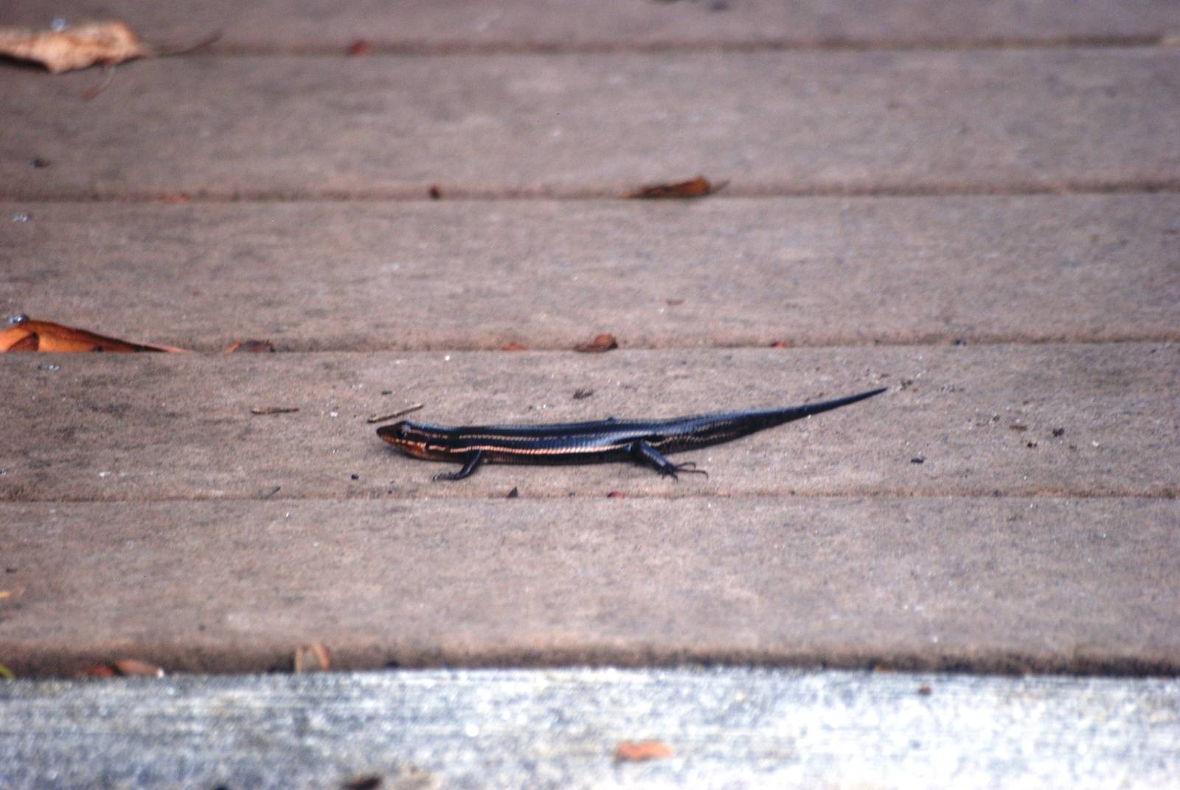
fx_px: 14767
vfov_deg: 3.1
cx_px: 590
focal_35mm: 450
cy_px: 395
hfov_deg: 4.6
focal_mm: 300
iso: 400
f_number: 5.6
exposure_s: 1/200
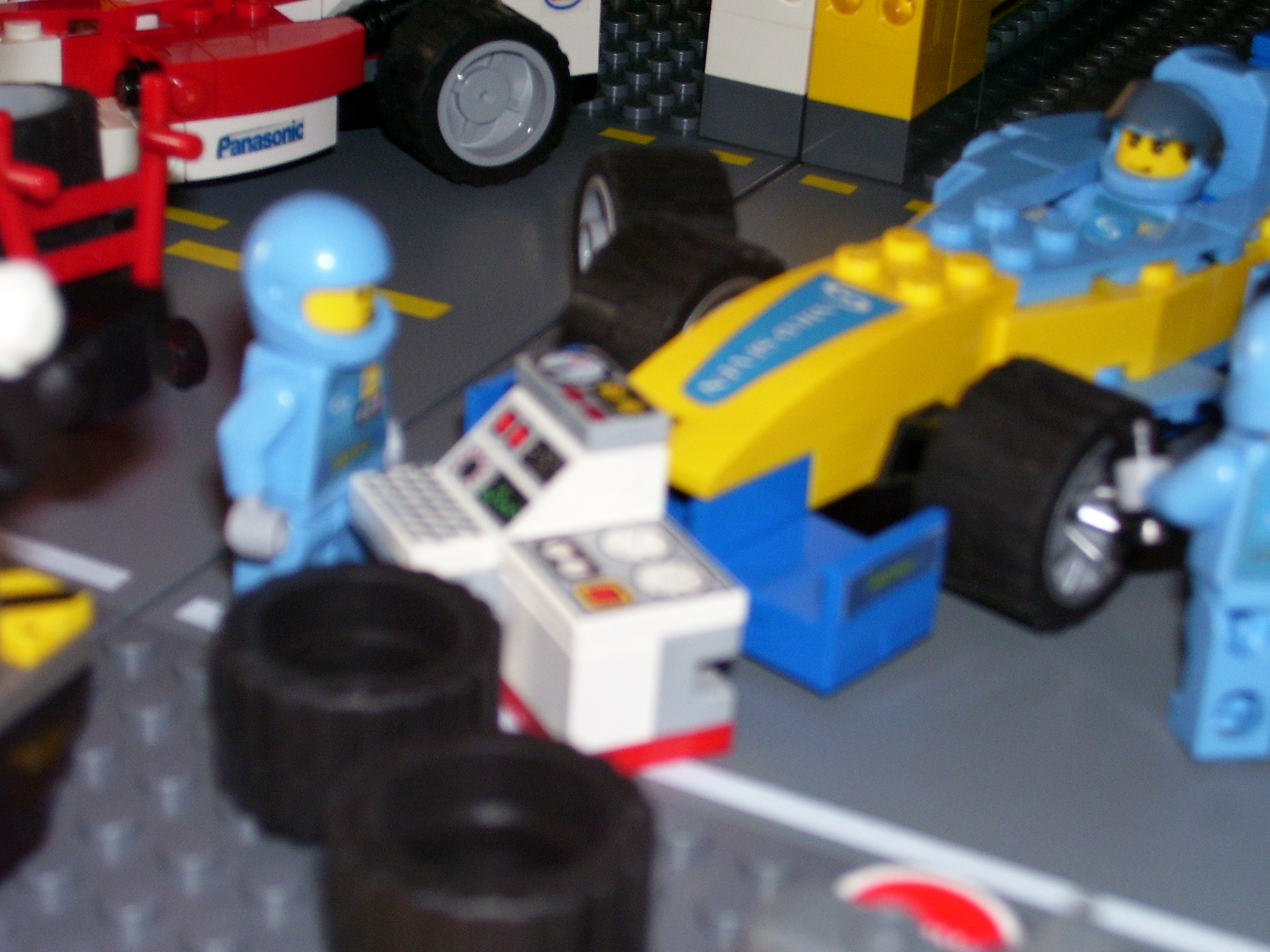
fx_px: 2421
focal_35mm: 66
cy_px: 476
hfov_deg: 29.4
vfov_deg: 22.3
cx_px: 635
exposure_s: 1/90
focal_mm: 10.8
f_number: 3.6
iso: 125
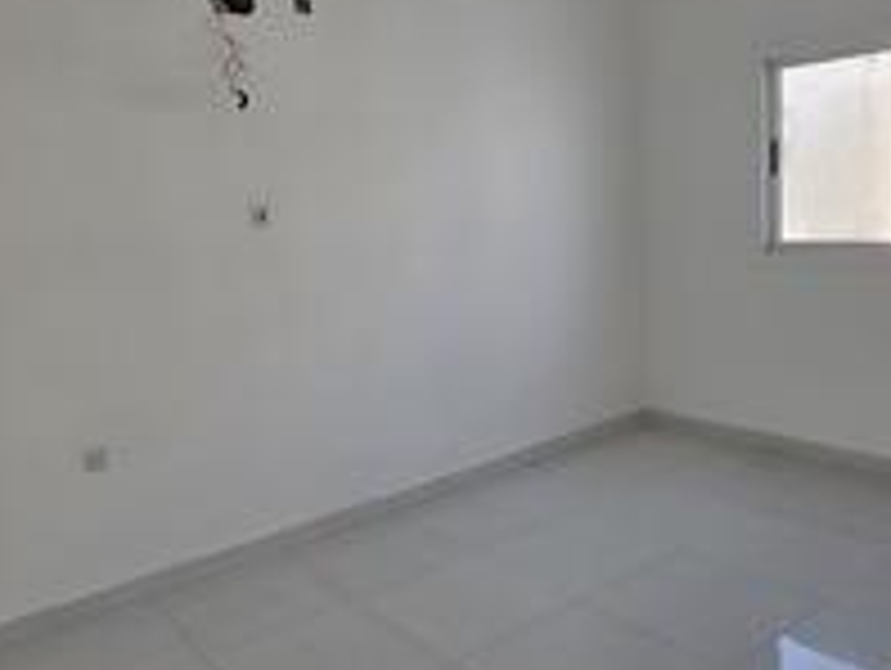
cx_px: 407
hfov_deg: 59.8
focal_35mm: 30
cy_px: 344
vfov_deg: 46.9
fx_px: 773
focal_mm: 2.2
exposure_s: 1/120
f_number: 1.9
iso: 64
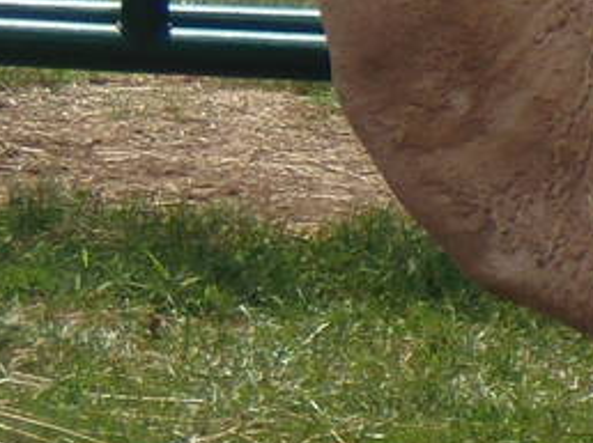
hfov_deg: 3.2
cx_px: 1728
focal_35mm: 614
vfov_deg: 2.4
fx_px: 10509
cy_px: 32
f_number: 4.4
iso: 64
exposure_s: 1/400
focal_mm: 18.4
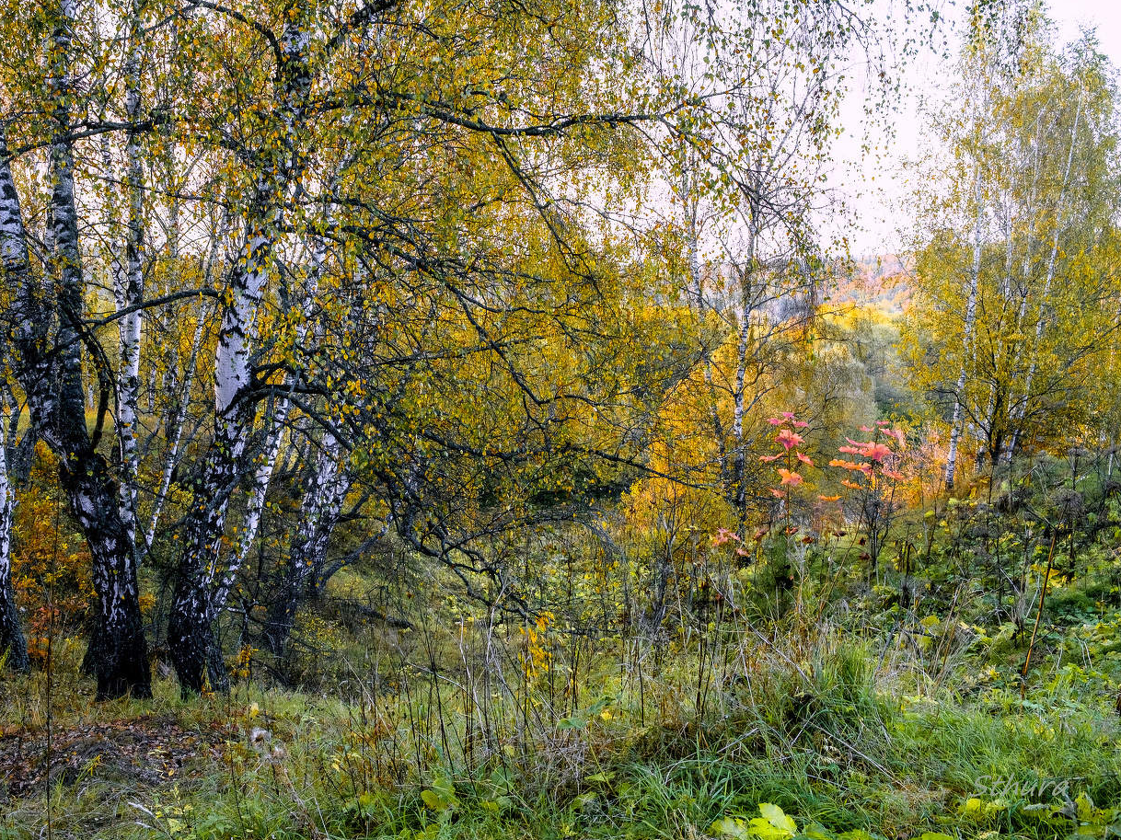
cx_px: 478
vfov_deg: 34.3
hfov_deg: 44.7
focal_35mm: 42
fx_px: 1360
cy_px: 425
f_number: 8
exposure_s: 1/60
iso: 200
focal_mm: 25.4
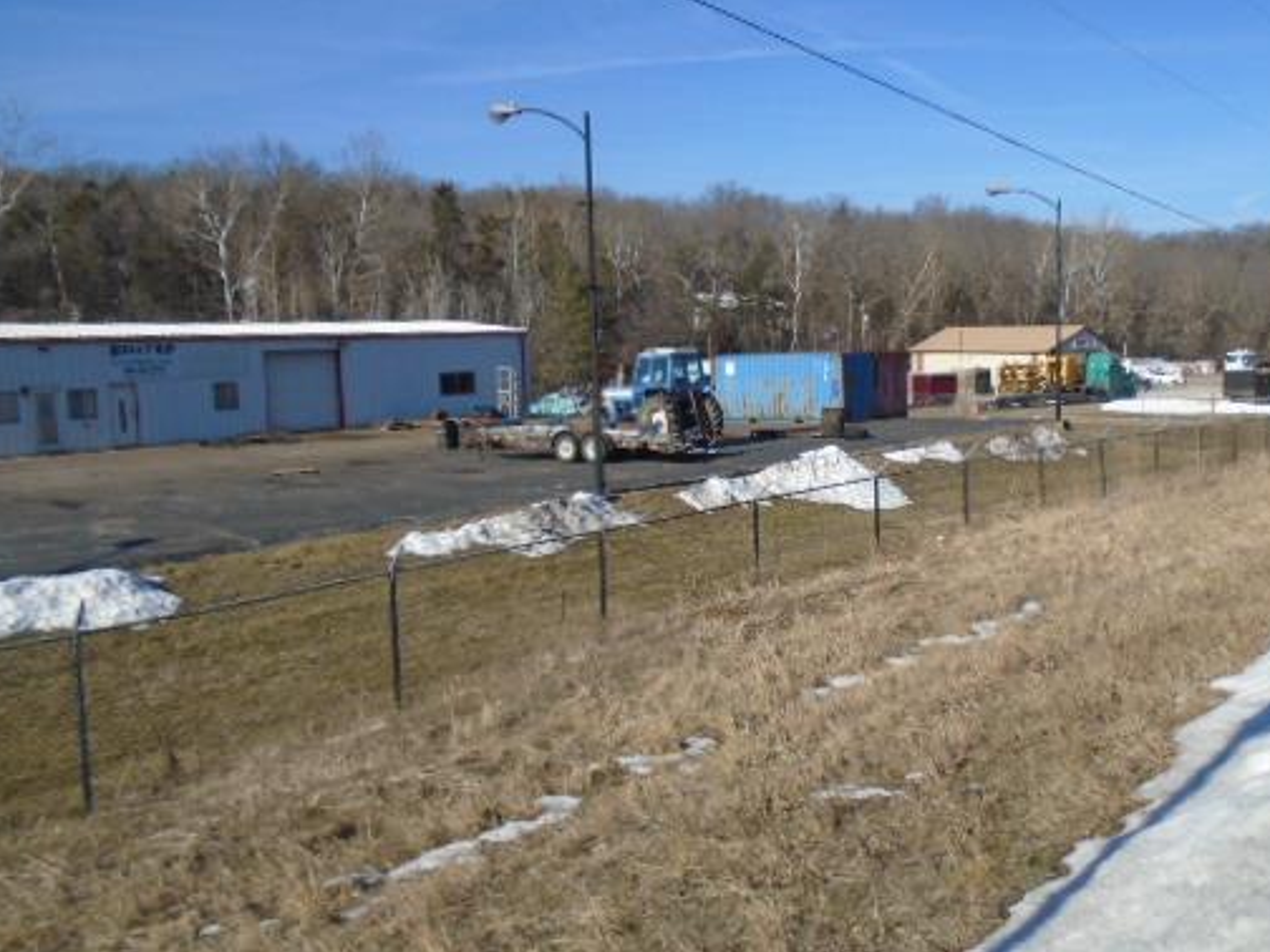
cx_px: 784
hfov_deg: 54.8
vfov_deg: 42.9
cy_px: 514
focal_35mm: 33
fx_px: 1211
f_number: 8
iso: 100
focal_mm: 4.6
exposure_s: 1/250
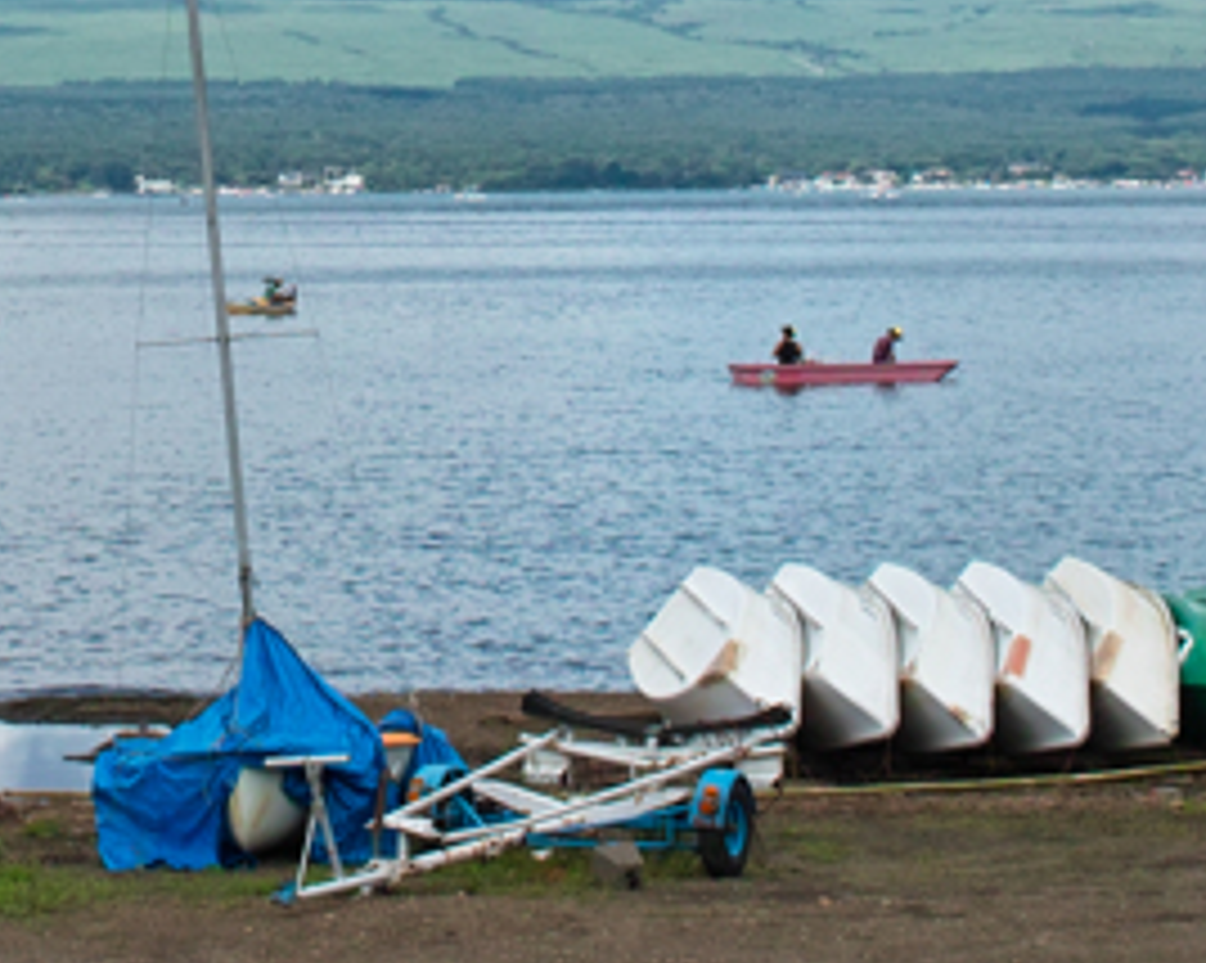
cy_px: -238
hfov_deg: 13.0
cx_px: 148
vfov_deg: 10.3
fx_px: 5243
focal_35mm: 147
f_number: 7.1
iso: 100
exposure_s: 1/320
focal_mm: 24.2
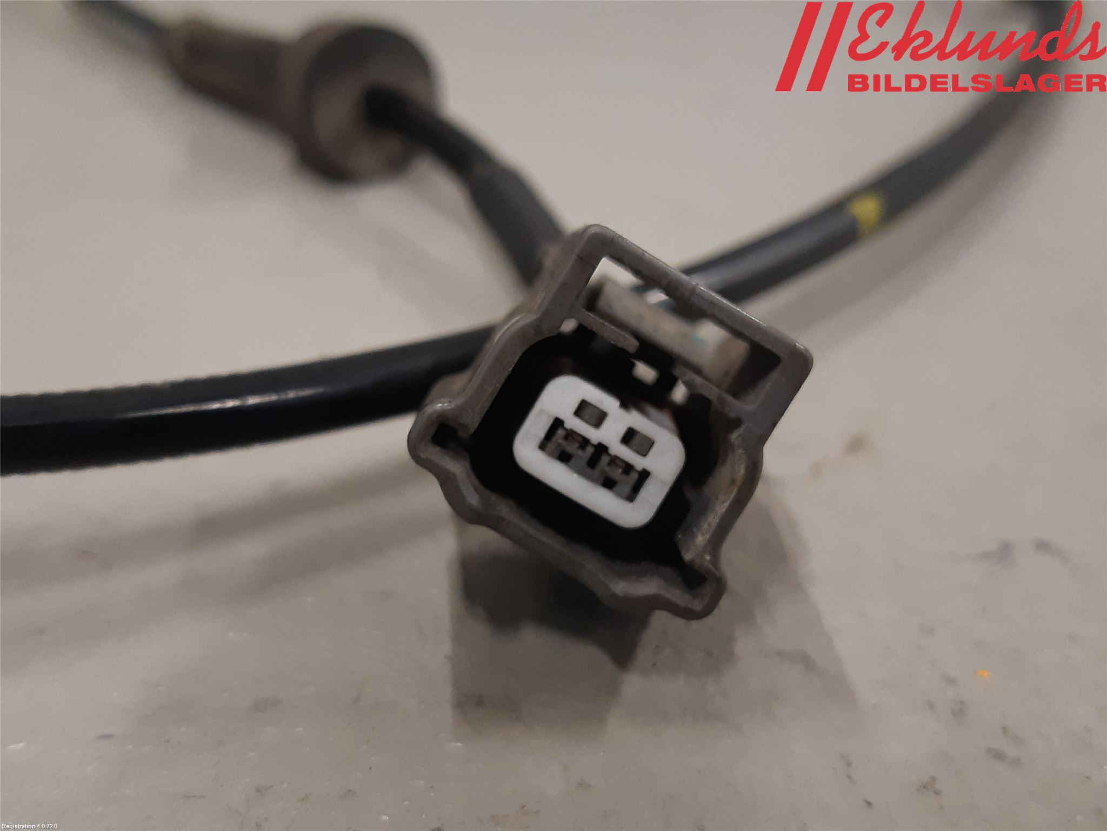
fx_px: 831
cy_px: 416
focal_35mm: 26
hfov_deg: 67.3
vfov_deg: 53.1
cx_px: 554
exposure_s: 1/50
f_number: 1.7
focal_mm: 3.93
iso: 160
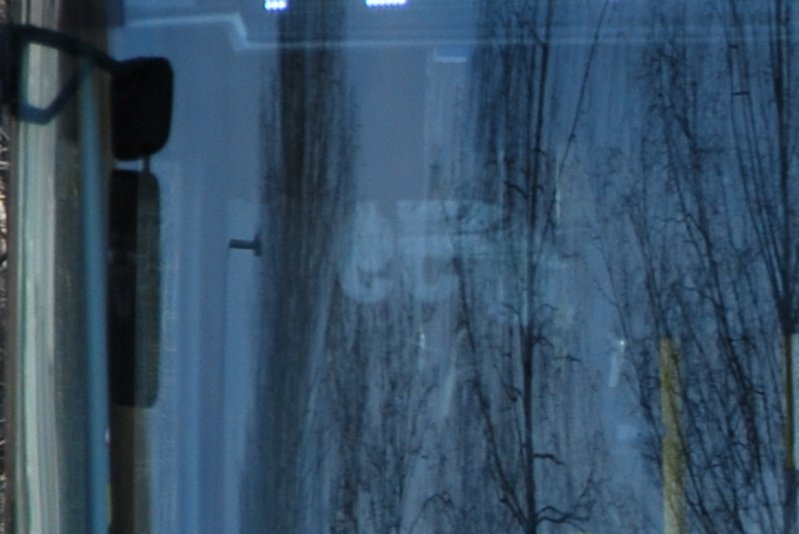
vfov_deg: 1.6
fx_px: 18610
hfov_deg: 2.5
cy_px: 495
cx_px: 1105
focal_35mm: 838
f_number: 5.6
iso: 200
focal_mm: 105
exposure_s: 1/250
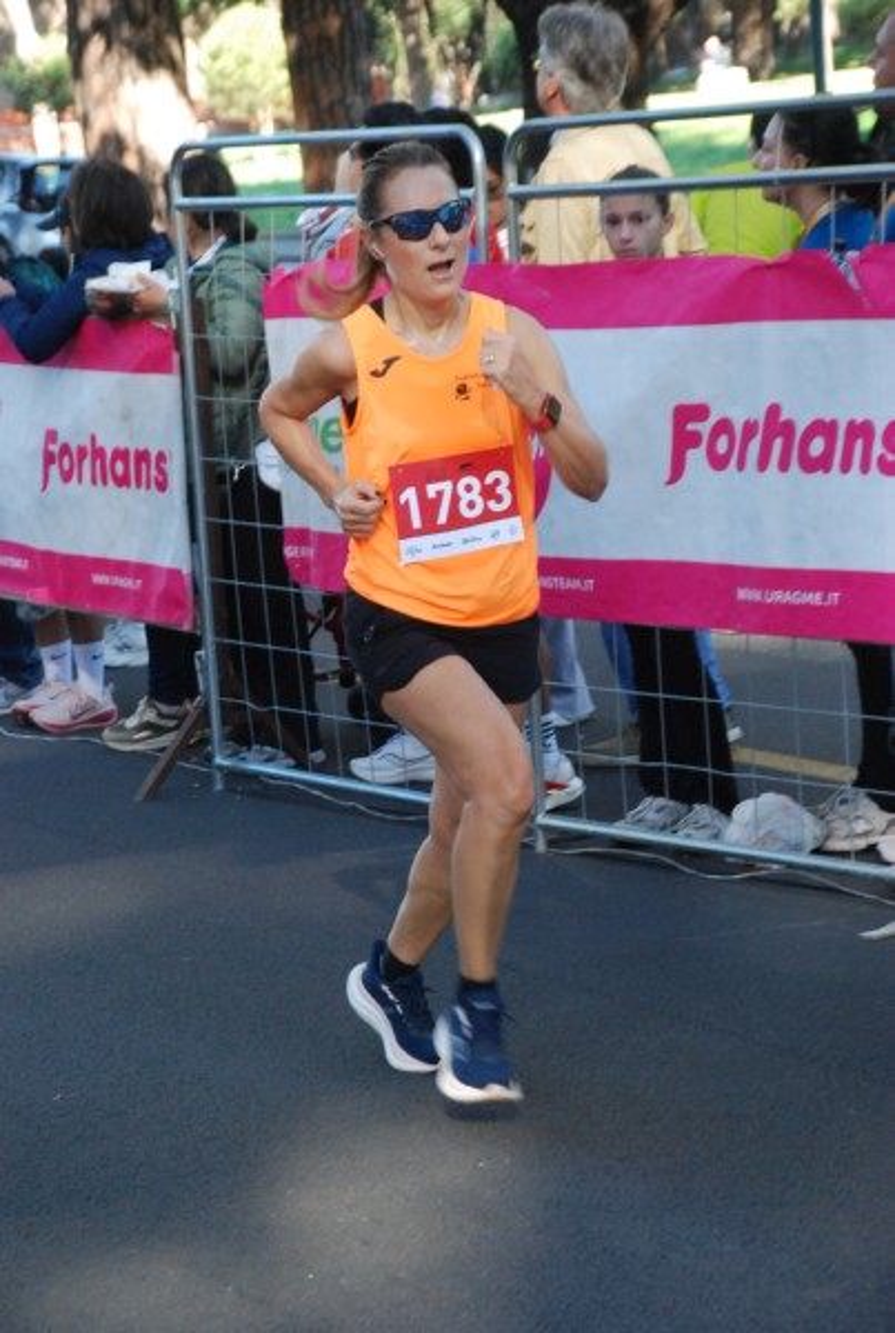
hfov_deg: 11.5
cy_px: 666
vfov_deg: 17.0
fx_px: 4452
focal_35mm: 120
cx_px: 448
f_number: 5.6
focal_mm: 80
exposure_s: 1/200
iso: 1000
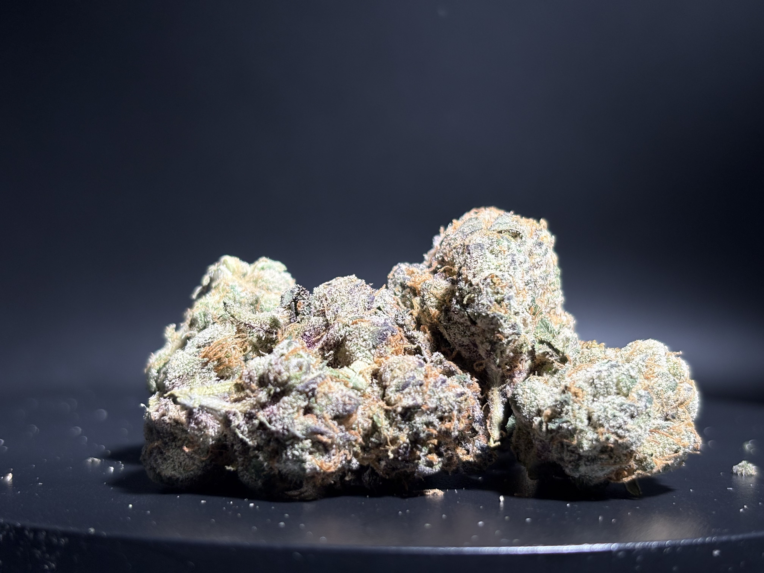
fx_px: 1148
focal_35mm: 52
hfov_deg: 36.8
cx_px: 382
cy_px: 286
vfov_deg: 28.0
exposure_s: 1/765
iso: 40
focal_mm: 5.96
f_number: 1.6
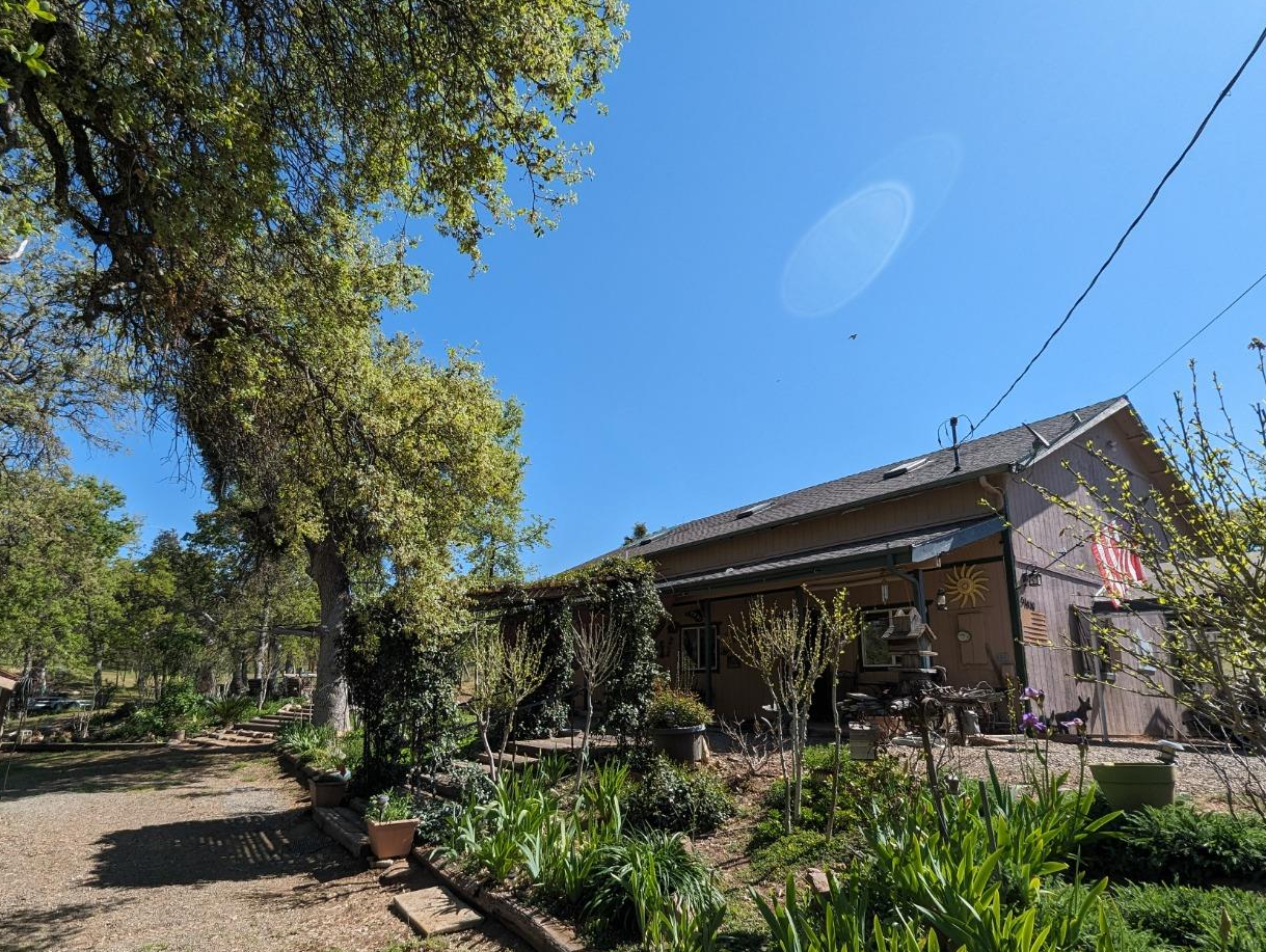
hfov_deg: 93.9
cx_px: 548
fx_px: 586
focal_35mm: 16
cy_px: 543
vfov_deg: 77.8
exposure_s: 1/1344
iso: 49
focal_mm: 1.95
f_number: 2.2
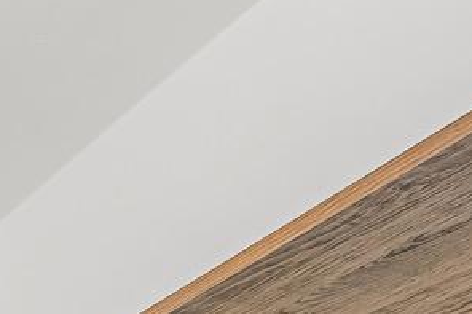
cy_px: 791
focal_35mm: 97
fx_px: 1271
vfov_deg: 11.3
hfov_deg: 19.4
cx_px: -144
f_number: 9
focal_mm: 14
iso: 250
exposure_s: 1/13
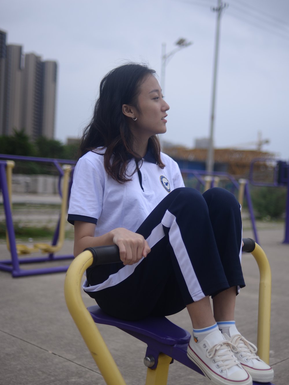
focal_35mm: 49
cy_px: 210
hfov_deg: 29.6
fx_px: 546
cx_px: 174
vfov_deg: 38.9
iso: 125
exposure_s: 1/1000
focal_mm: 35
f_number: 2
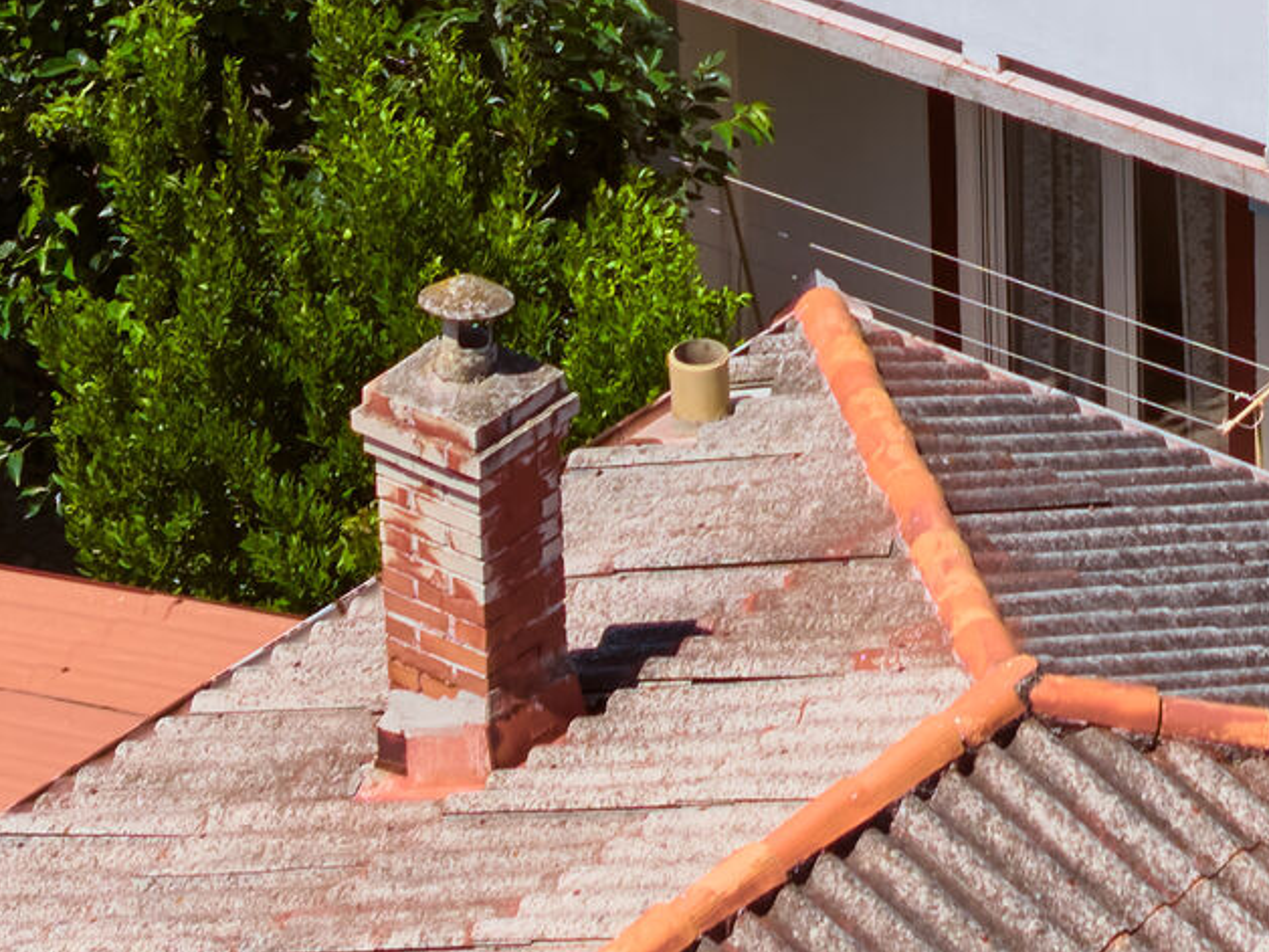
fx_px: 11438
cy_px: -869
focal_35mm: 312
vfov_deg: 4.7
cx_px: 1762
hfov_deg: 6.3
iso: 160
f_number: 2.8
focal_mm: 19.35
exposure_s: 1/2000
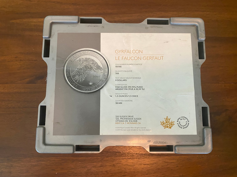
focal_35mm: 26
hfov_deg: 67.3
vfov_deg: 53.1
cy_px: 88
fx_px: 178
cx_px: 118
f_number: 1.8
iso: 500
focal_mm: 4.25
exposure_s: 1/40
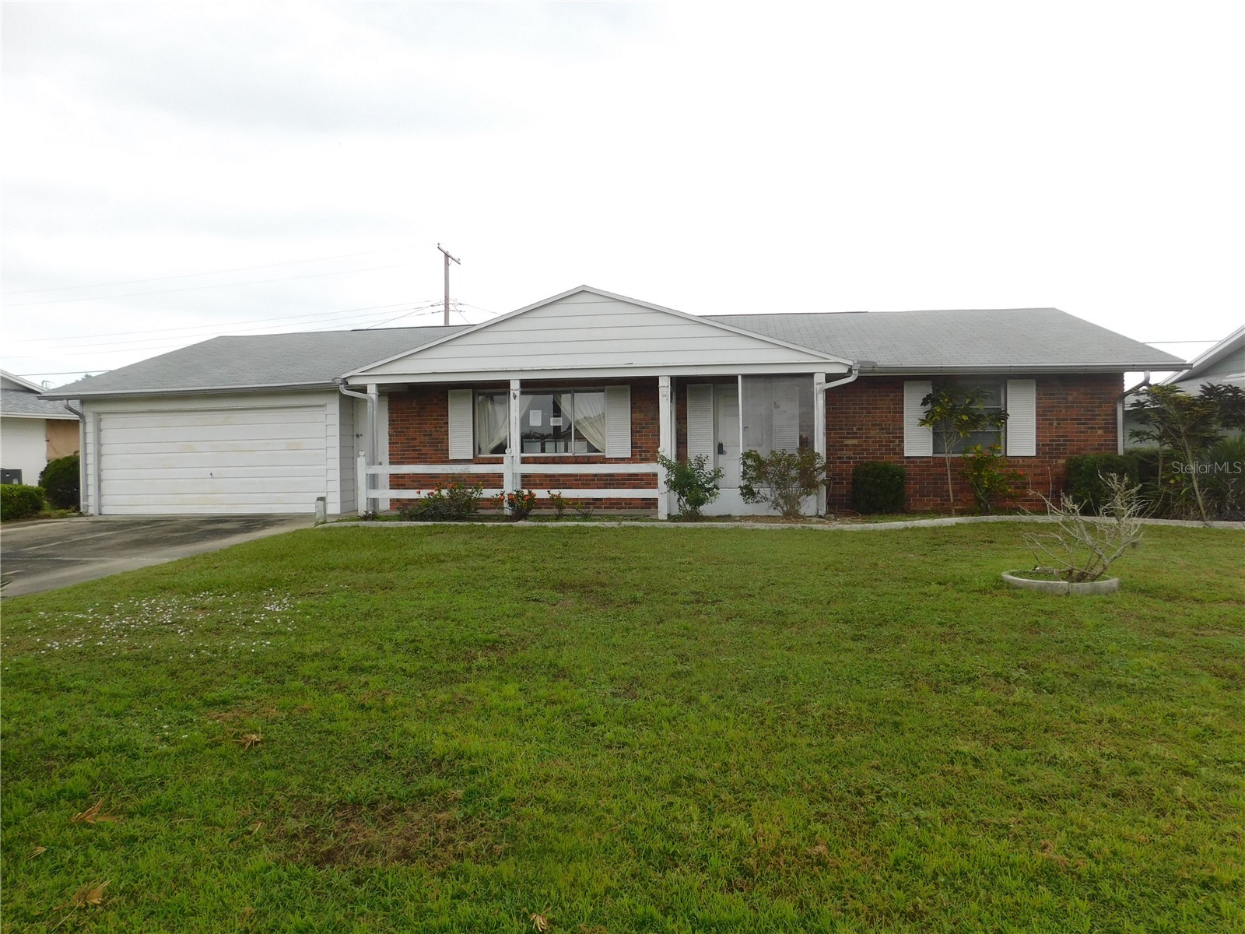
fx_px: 827
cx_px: 622
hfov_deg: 73.9
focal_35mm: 23
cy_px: 467
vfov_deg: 58.9
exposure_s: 1/320
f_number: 3
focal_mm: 4
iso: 125
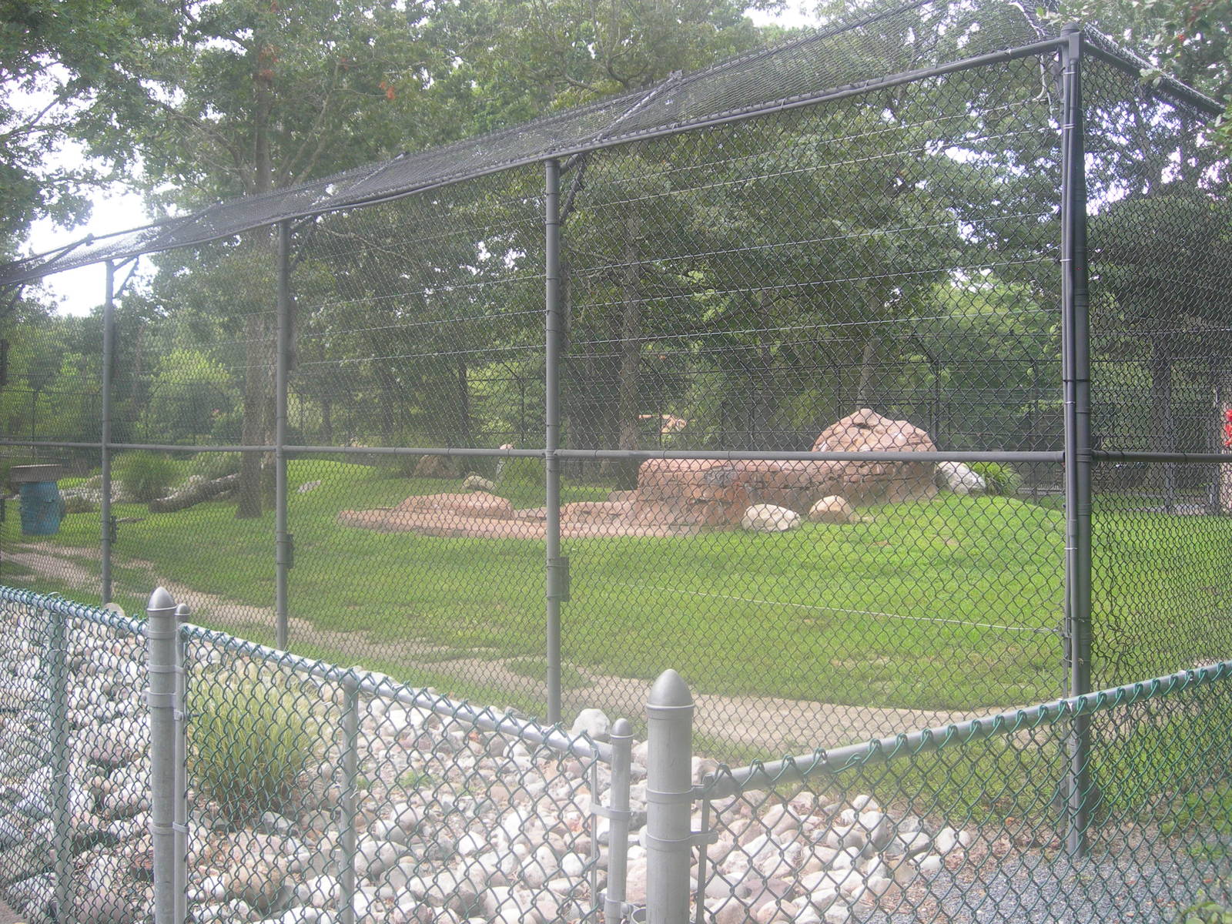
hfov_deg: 49.0
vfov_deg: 37.7
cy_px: 462
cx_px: 616
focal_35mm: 38
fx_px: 1352
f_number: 2.8
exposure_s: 1/164
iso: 50
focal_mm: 7.8
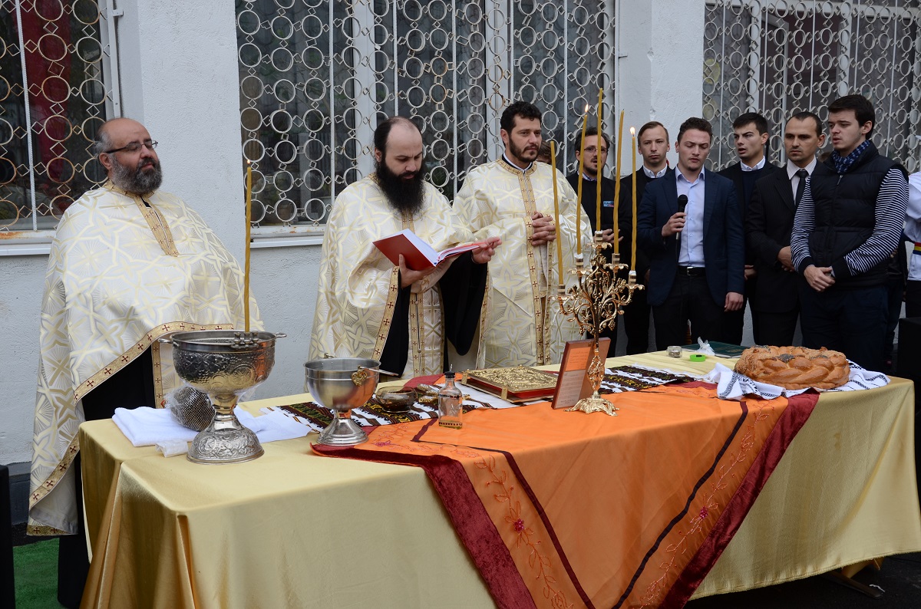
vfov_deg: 31.7
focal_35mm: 42
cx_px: 460
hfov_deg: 46.5
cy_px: 304
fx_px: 1072
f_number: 6.3
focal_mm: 28
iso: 200
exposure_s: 1/60
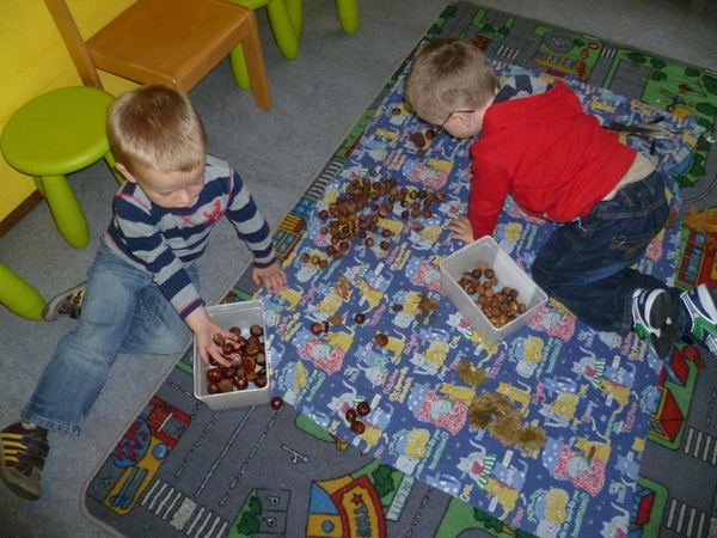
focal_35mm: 28
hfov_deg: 63.4
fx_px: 580
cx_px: 358
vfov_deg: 49.7
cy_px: 269
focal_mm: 5
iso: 400
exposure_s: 1/60
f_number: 2.8
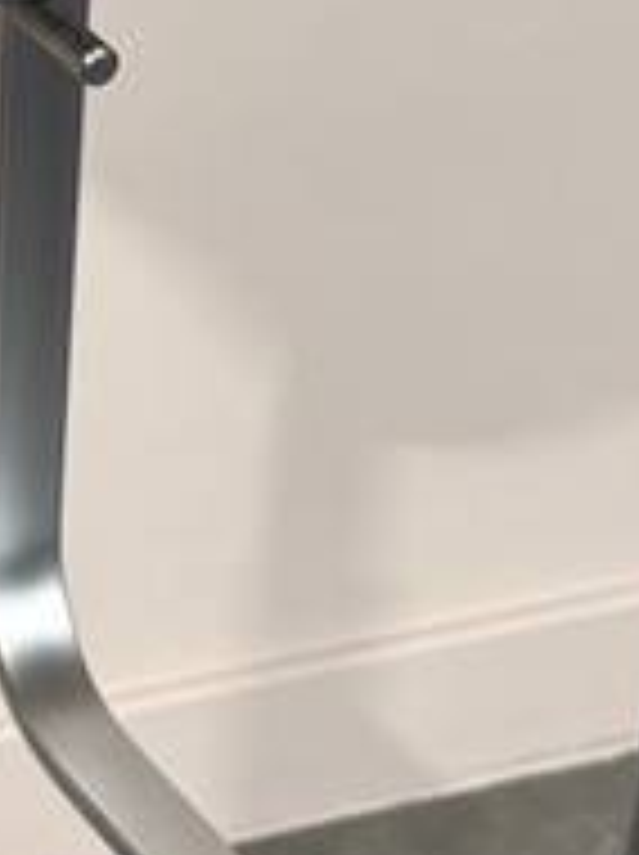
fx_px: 3380
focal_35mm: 137
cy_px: 580
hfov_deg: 10.6
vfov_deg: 14.4
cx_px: -148
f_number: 1.6
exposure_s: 1/100
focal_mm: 5.96
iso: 100
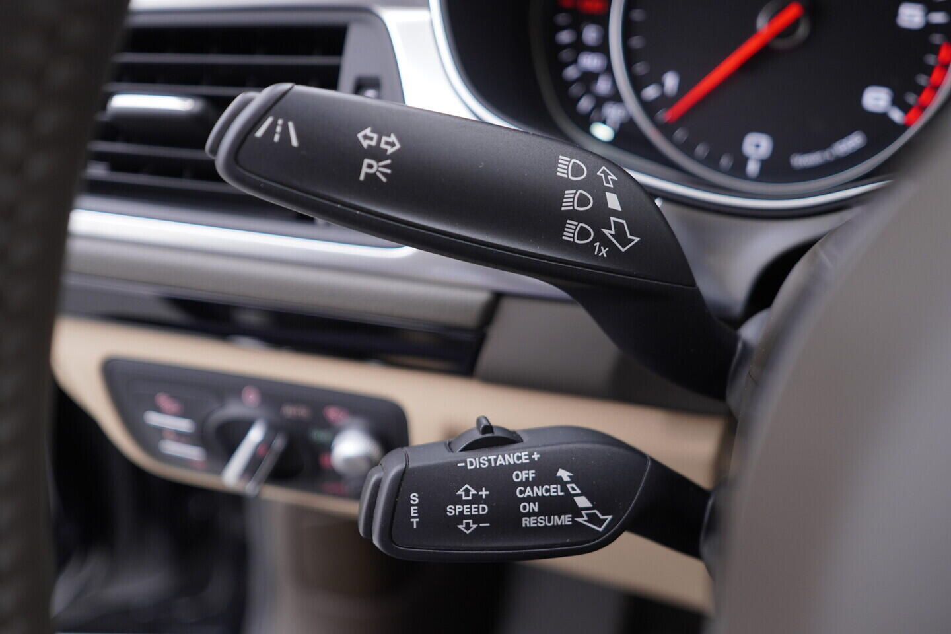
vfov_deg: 36.9
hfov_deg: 53.1
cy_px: 317
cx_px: 476
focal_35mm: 36
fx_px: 951
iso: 250
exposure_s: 1/40
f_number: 2.8
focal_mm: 24
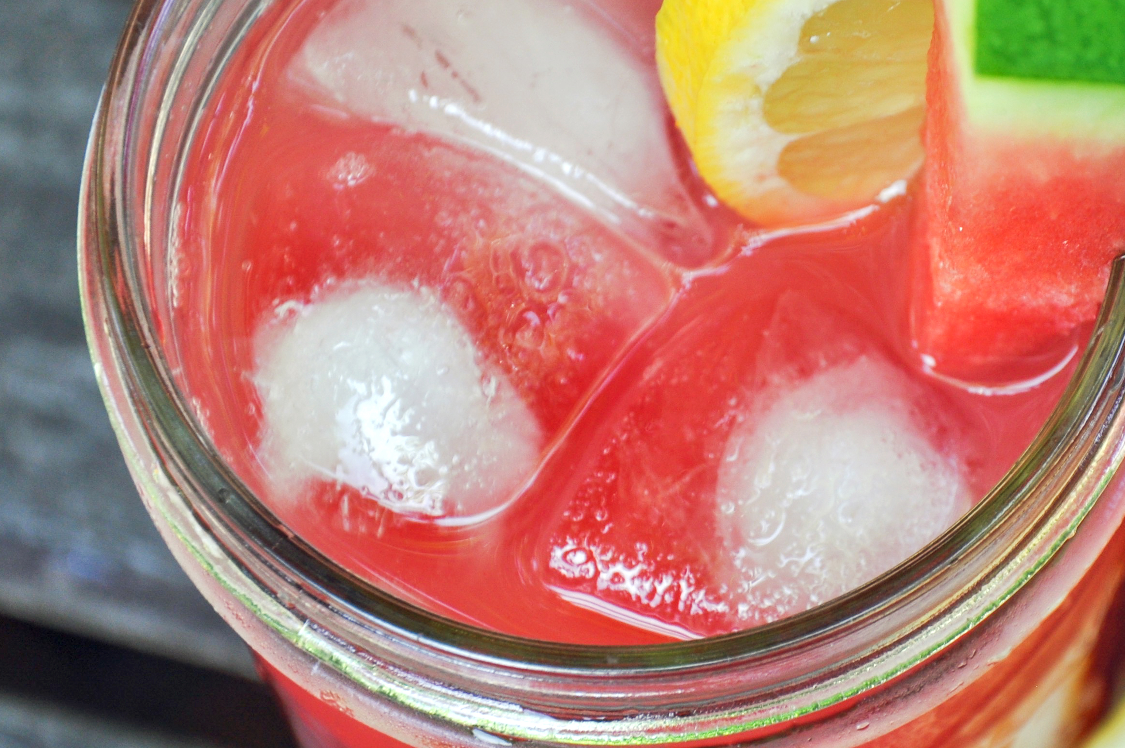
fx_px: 7333
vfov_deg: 5.8
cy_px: 397
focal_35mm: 235
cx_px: 824
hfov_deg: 8.8
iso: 200
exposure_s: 1/60
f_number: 5.6
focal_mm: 85
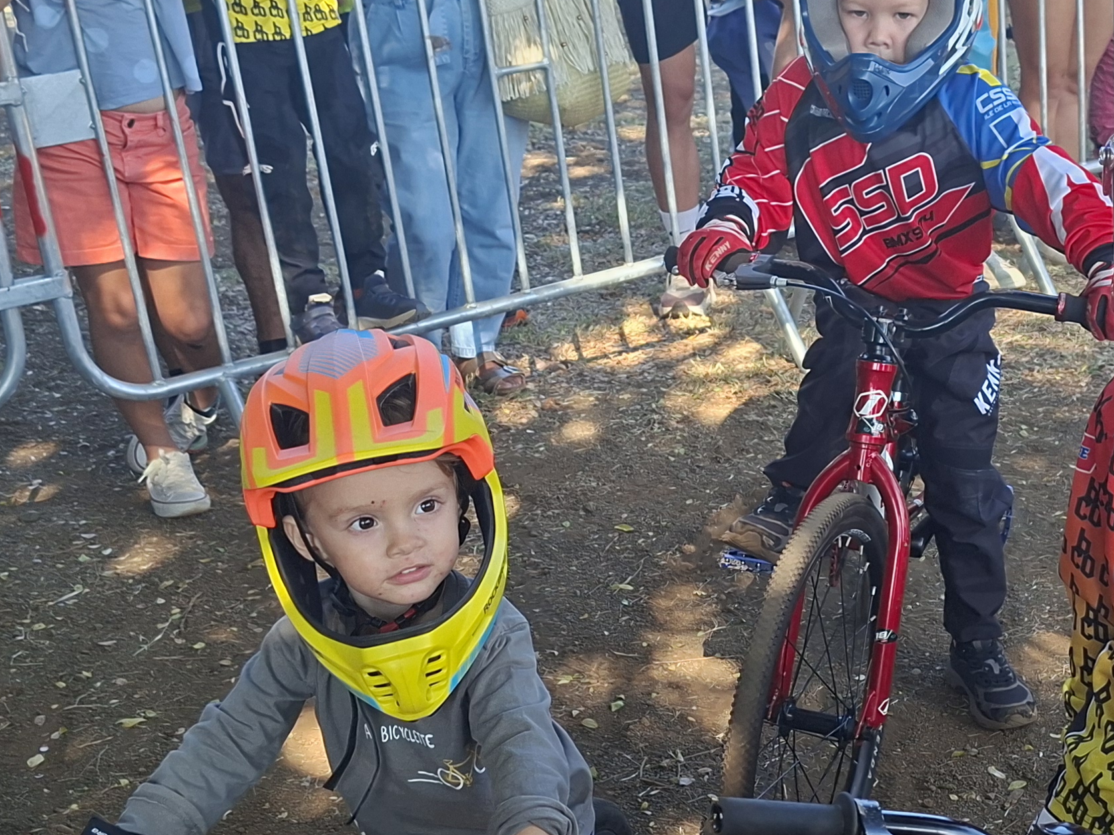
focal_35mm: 55
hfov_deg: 34.3
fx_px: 1770
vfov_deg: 26.5
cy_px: 499
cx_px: 818
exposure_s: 1/310
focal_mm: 5.54
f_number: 1.8
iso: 50
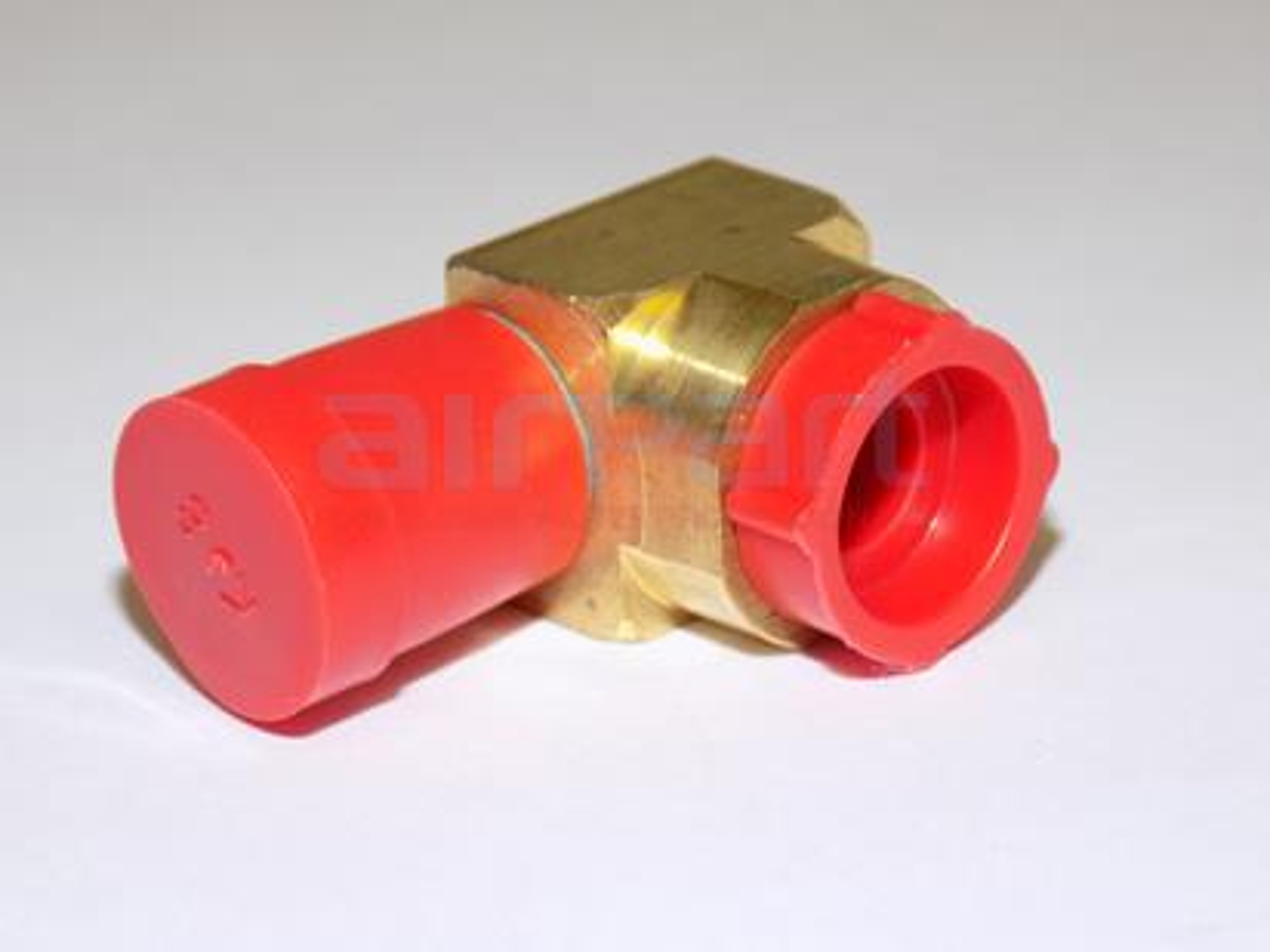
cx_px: 635
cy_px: 476
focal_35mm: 118
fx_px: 4329
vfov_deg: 12.6
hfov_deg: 16.7
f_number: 4.8
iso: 200
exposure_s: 1/30
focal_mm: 20.9
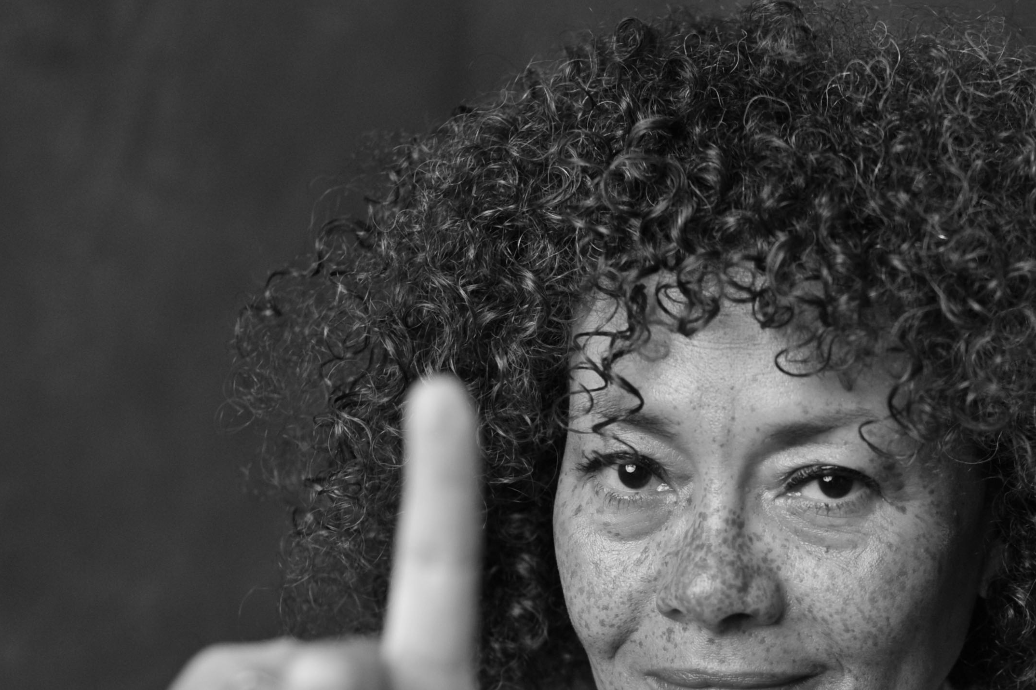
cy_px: 588
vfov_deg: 13.7
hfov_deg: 20.4
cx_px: 847
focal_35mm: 99
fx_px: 2847
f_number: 2.8
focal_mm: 50
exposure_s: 1/125
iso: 800
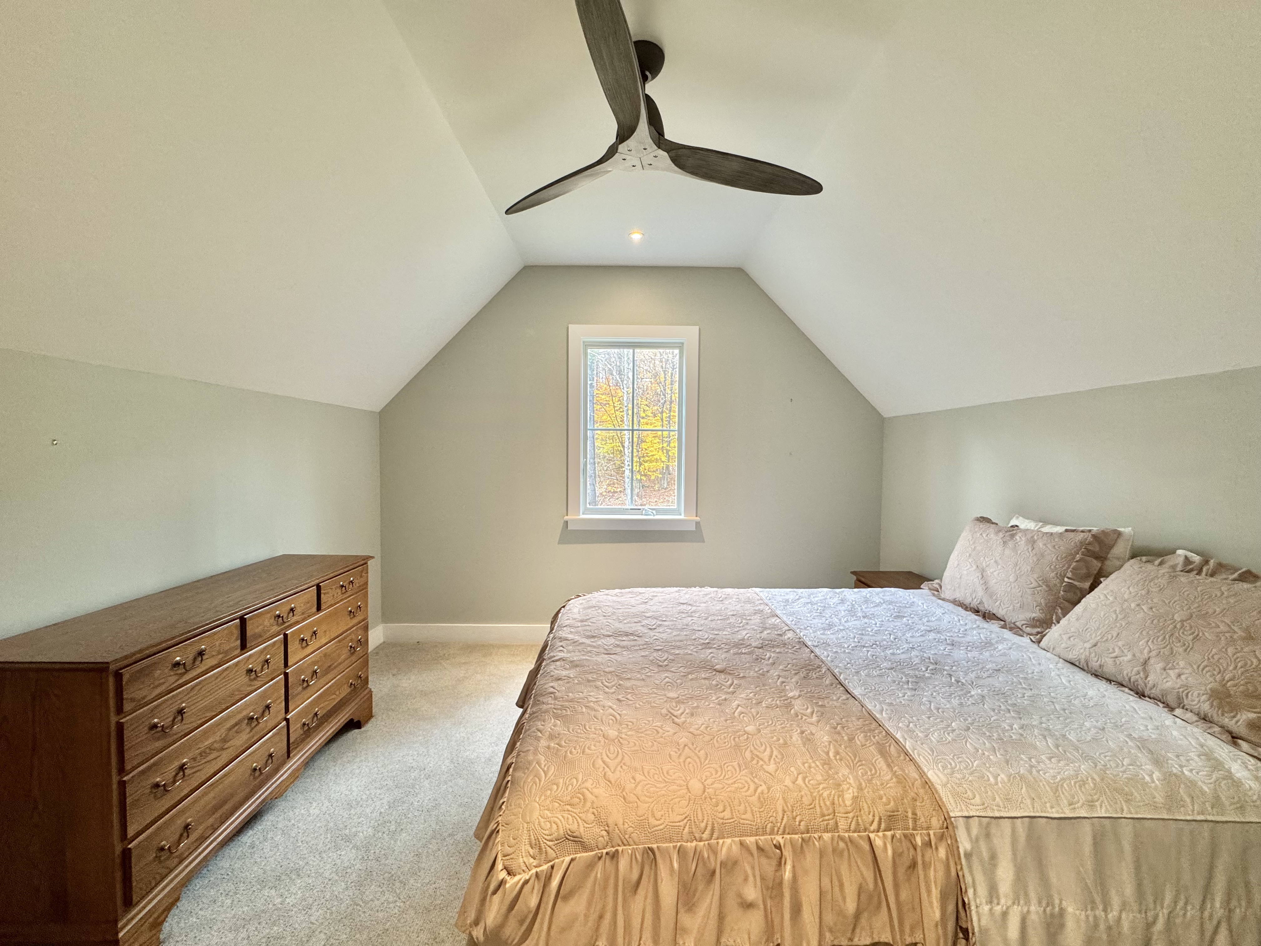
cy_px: 473
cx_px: 630
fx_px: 510
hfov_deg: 102.1
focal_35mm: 14
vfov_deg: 85.7
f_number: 2.2
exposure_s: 1/60
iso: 200
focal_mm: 2.22
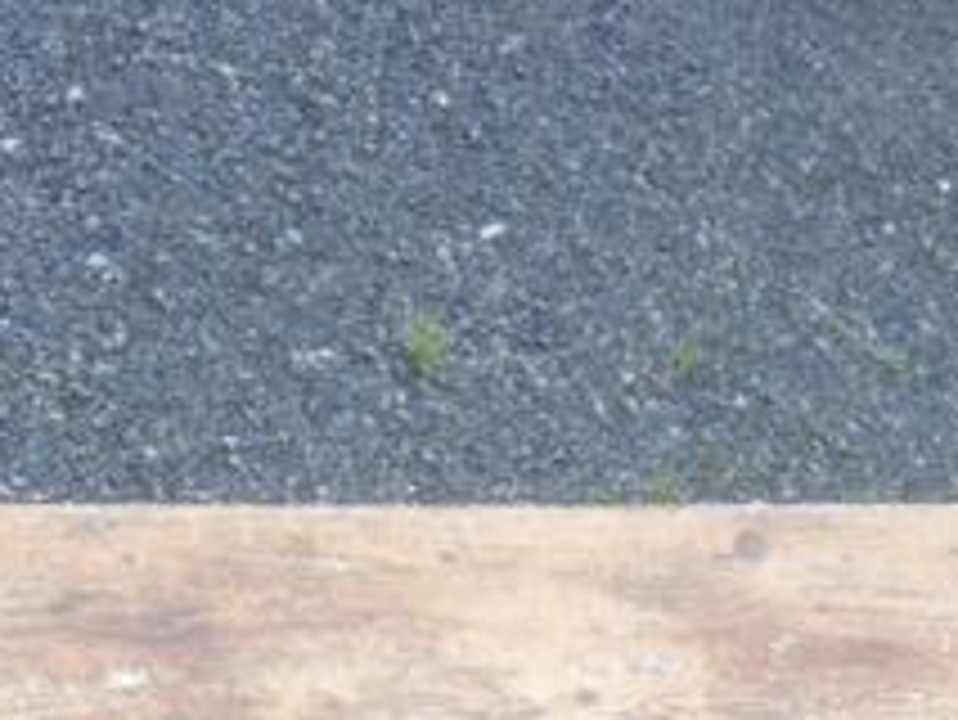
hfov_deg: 22.3
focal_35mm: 87
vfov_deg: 16.1
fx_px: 2409
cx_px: 697
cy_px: 940
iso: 32
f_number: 2.2
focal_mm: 4.15
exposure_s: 1/182
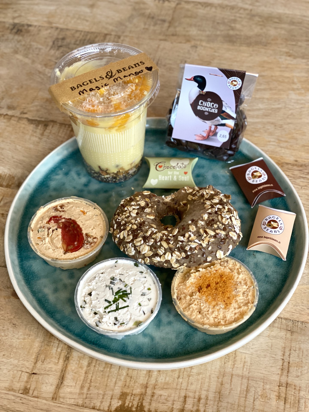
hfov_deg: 28.0
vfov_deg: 36.8
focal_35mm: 52
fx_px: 619
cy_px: 206
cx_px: 154
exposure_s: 1/33
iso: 200
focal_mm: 6
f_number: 2
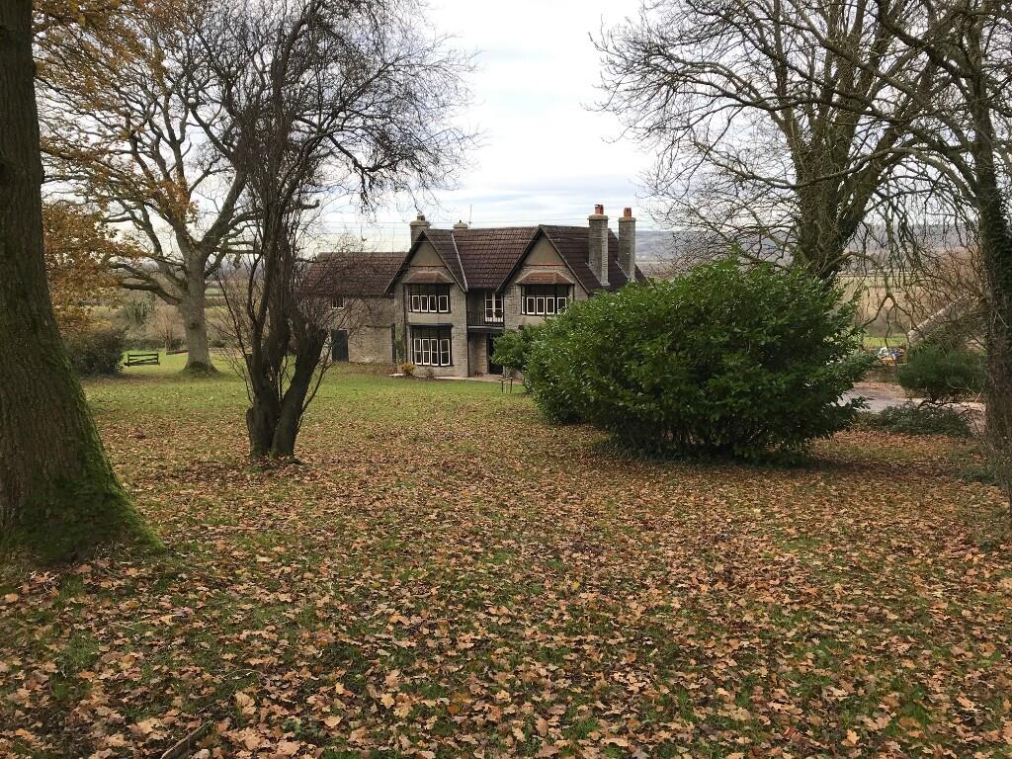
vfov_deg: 49.7
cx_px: 506
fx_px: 819
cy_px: 380
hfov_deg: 63.4
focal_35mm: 28
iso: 20
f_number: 1.8
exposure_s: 1/380
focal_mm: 3.99
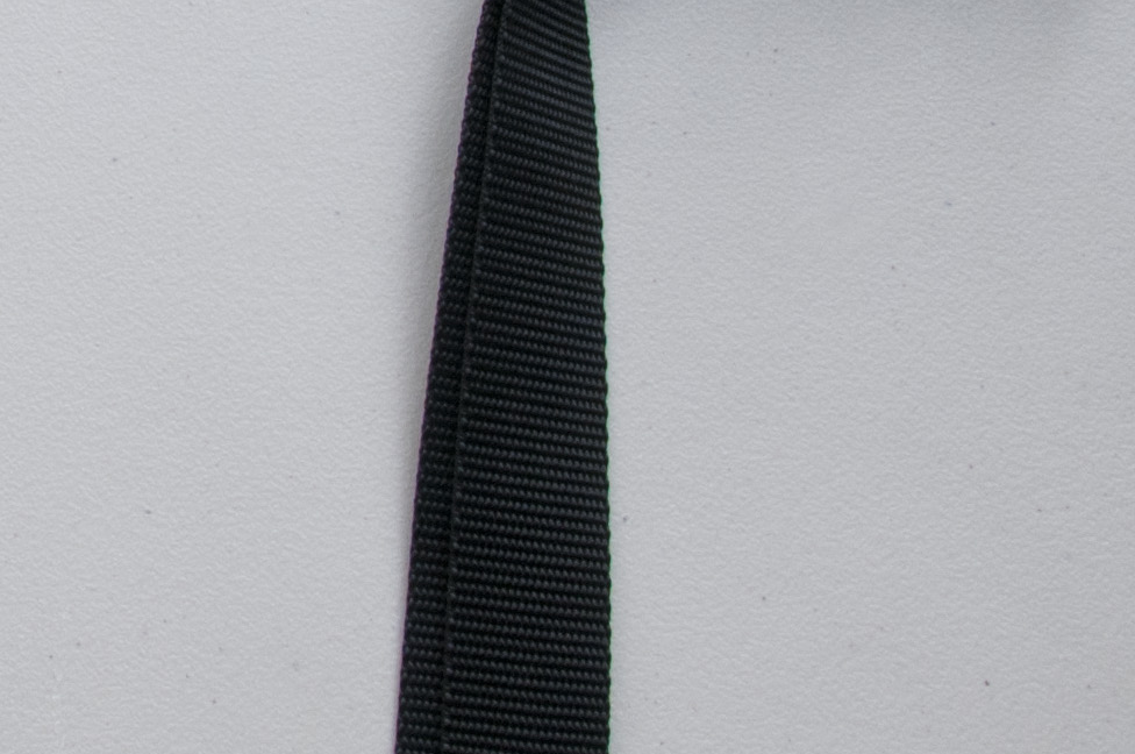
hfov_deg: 13.5
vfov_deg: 9.0
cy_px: -597
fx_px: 4565
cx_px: -493
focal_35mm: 145
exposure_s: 1/8
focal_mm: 22
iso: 200
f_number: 11
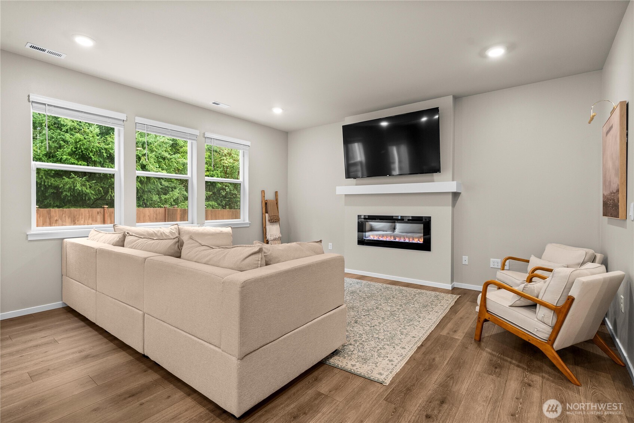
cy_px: 212
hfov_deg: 96.7
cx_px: 317
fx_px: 282
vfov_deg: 73.8
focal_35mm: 16
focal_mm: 16
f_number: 7.1
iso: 1000
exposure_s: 1/8
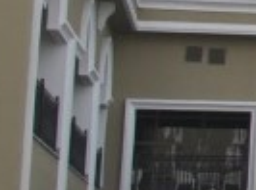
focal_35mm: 250
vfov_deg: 5.9
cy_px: -77
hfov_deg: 6.7
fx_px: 1844
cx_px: 921
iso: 100
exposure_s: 1/250
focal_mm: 20
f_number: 8
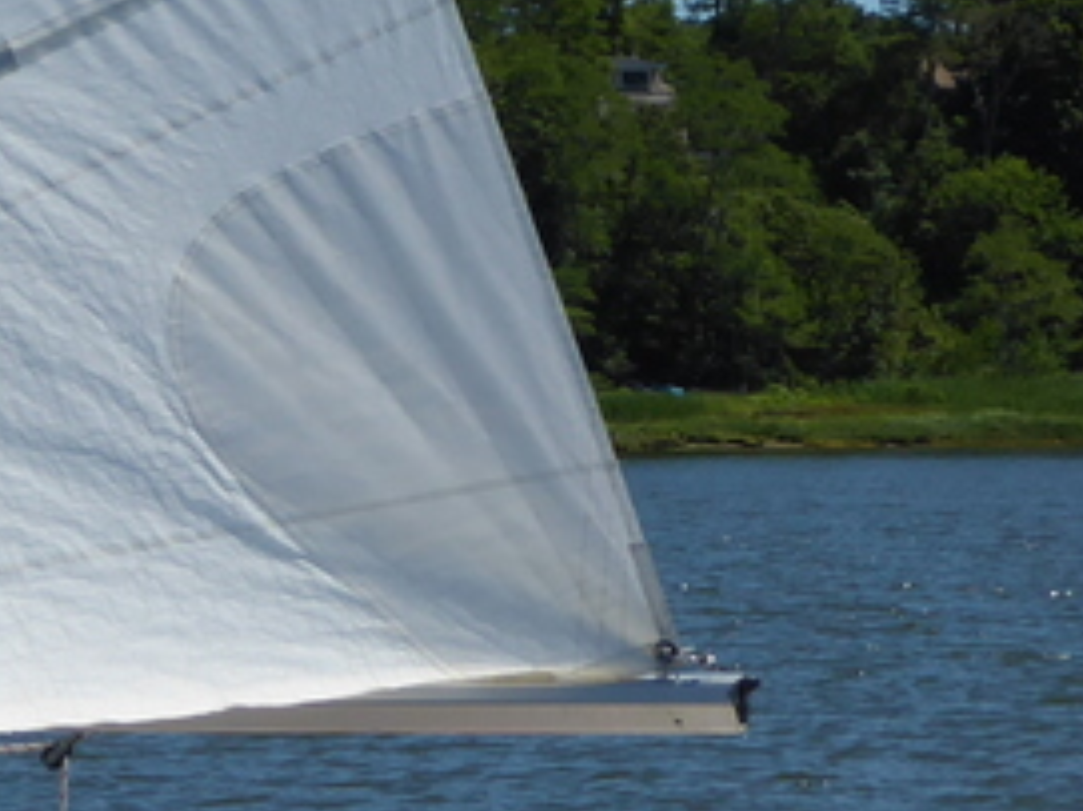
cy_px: 447
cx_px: 172
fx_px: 7693
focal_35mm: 246
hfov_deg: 8.0
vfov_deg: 6.0
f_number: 4.3
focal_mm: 10.9
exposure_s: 1/1000
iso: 80
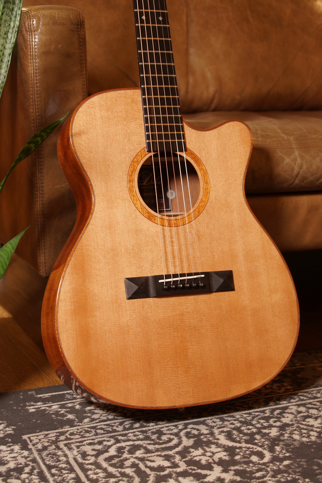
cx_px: 161
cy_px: 242
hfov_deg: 22.6
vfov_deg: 33.4
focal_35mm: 60
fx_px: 805
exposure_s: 1/13
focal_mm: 40
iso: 100
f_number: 5
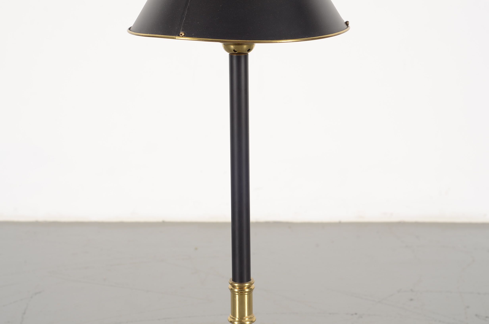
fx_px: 1017
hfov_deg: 27.0
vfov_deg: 18.1
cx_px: 244
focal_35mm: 75
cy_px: 162
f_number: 5.6
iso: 100
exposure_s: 1/125
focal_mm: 50
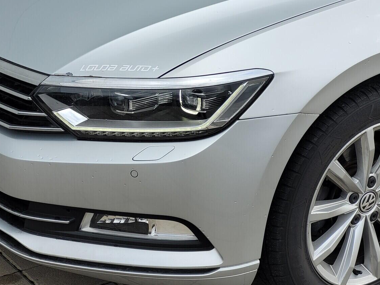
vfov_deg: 15.2
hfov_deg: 20.2
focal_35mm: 97
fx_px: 1065
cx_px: 157
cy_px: 139
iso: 25
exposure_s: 1/475
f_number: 2.4
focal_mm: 7.12
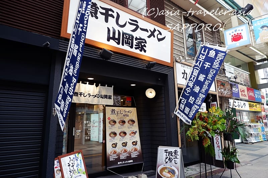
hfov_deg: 76.1
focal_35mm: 23
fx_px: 171
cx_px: 134
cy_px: 89
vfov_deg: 55.1
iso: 200
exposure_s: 1/90
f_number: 3.5
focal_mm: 15
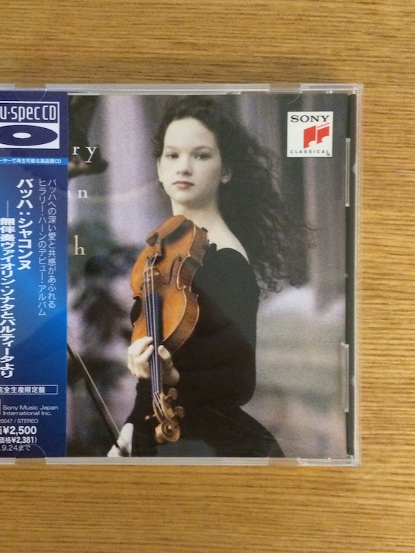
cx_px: 159
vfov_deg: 46.8
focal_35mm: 40
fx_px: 639
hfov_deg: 35.8
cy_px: 274
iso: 640
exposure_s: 1/17
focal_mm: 4.12
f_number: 2.2
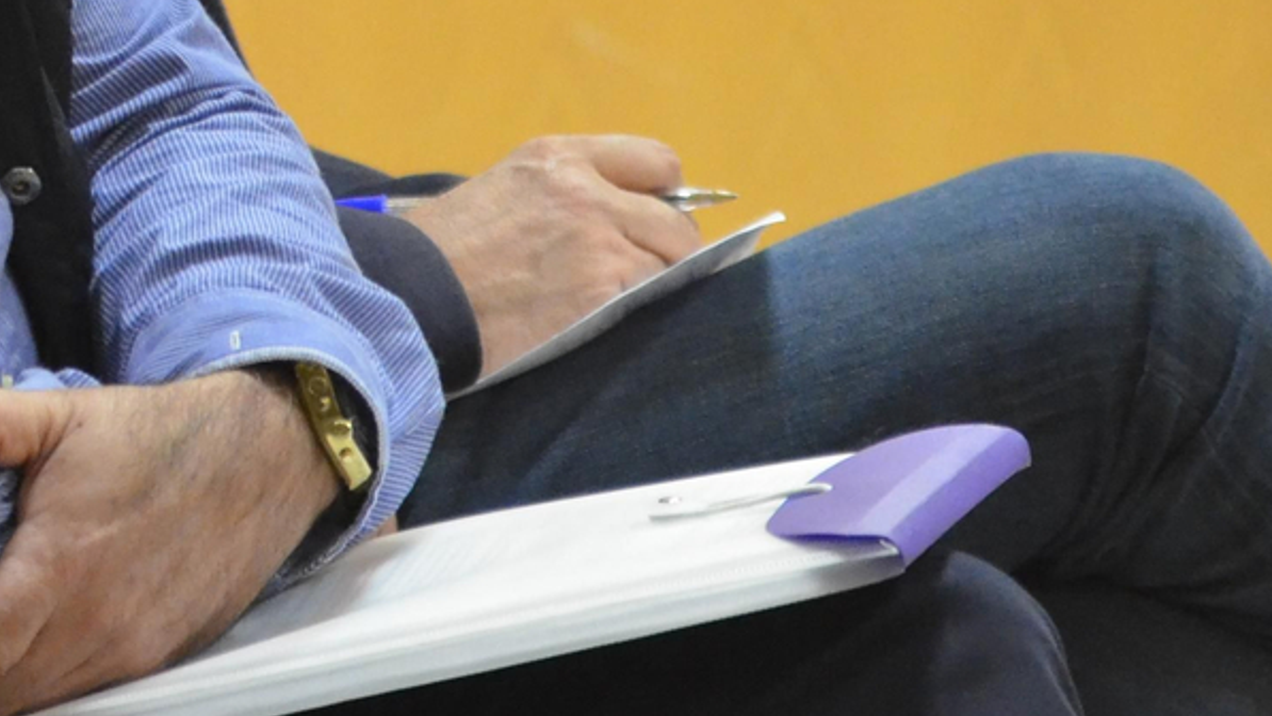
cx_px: -467
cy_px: -438
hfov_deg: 5.8
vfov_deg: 3.3
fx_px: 12414
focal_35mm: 368
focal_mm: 70
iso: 2500
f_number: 3.5
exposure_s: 1/100
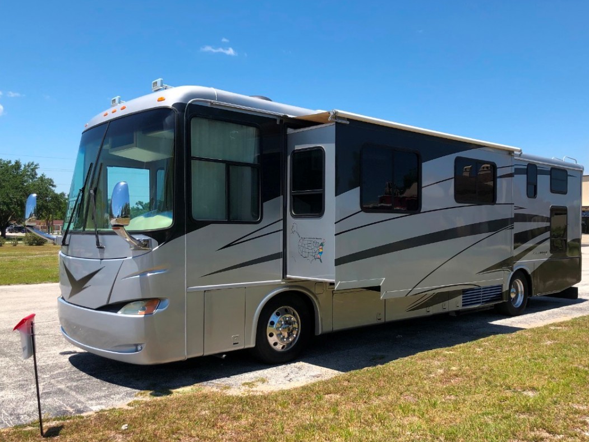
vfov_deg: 44.1
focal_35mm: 32
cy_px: 242
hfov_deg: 56.8
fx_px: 545
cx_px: 309
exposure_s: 1/1548
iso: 20
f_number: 1.8
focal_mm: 3.99
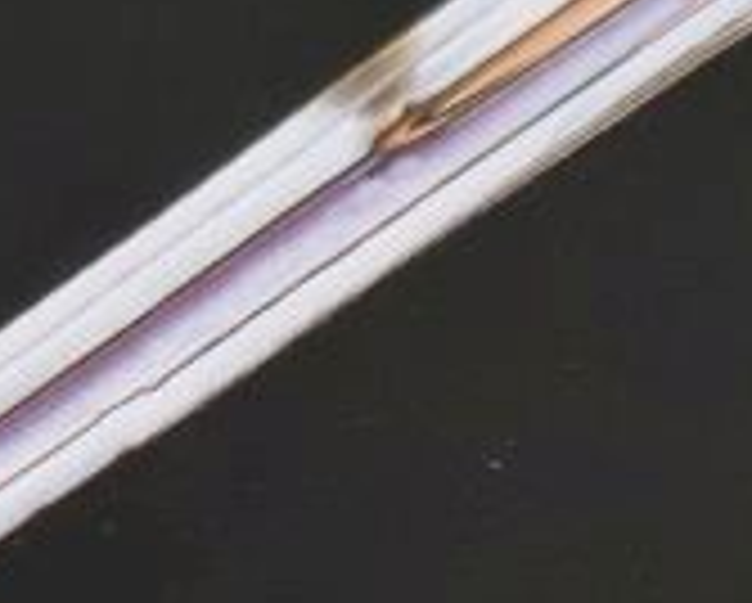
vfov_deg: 10.0
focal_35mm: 152
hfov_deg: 12.7
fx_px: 3387
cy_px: 720
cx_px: 320
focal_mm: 5.4
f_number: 1.8
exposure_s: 1/25
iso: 1000
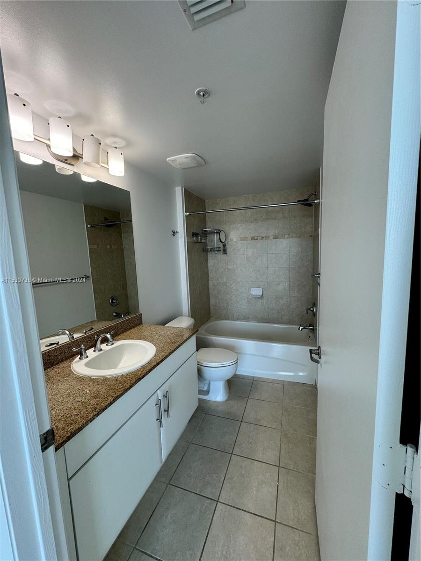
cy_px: 280
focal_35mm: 14
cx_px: 210
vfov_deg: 102.1
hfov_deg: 85.7
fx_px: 227
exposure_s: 1/99
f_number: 2.2
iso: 64
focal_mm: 2.22
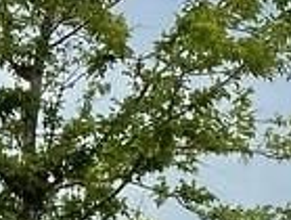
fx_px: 1795
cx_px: 812
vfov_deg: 6.9
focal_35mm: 213
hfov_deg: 8.2
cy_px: 333
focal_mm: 3
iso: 16
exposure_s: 1/1730
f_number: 1.8
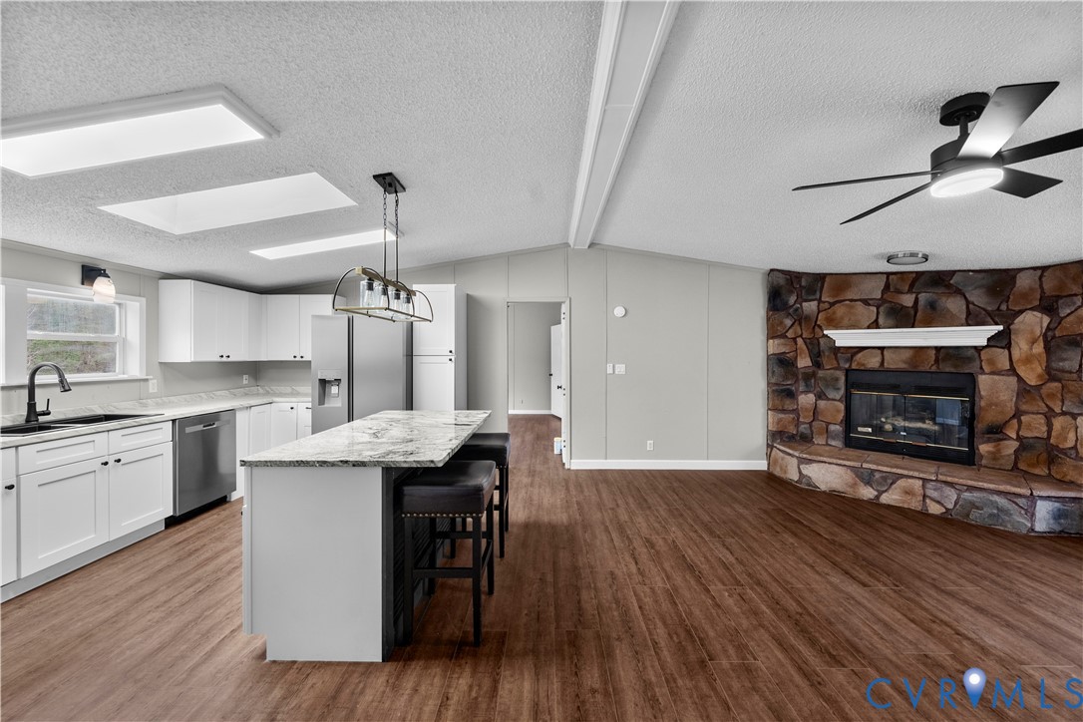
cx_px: 542
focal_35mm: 13
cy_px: 361
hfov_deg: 108.3
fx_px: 391
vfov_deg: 85.4
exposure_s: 1/25
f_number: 6.3
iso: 1250
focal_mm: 13
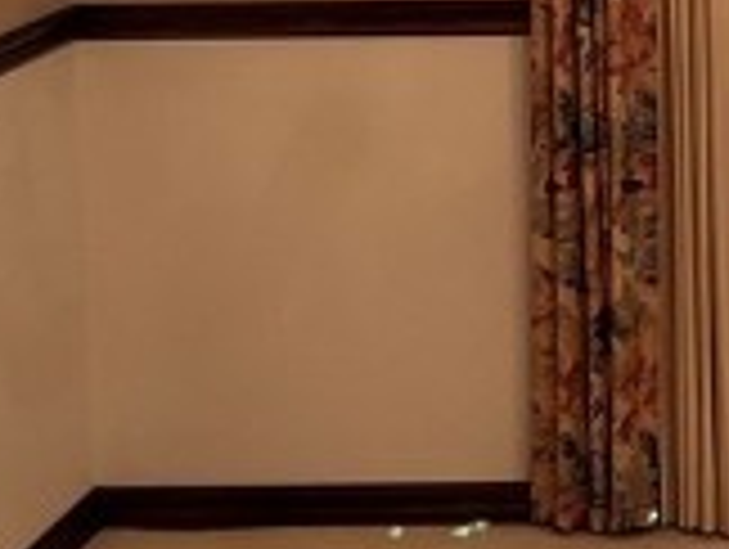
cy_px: 18
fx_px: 3459
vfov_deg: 9.0
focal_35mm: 164
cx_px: 864
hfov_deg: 11.8
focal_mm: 5.7
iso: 80
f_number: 1.5
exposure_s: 1/60
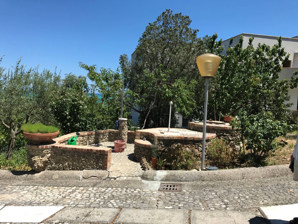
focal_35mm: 28
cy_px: 112
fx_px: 241
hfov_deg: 63.4
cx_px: 149
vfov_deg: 49.7
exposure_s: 1/2227
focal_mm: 3.99
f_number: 1.8
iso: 20
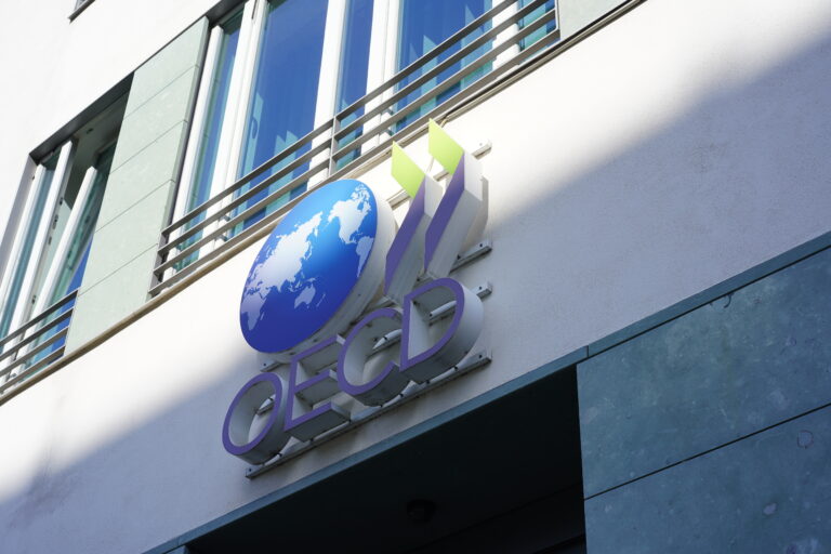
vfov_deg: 24.6
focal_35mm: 55
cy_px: 277
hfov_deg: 36.2
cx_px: 416
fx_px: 1269
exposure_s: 1/125
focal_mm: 55
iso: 100
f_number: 9
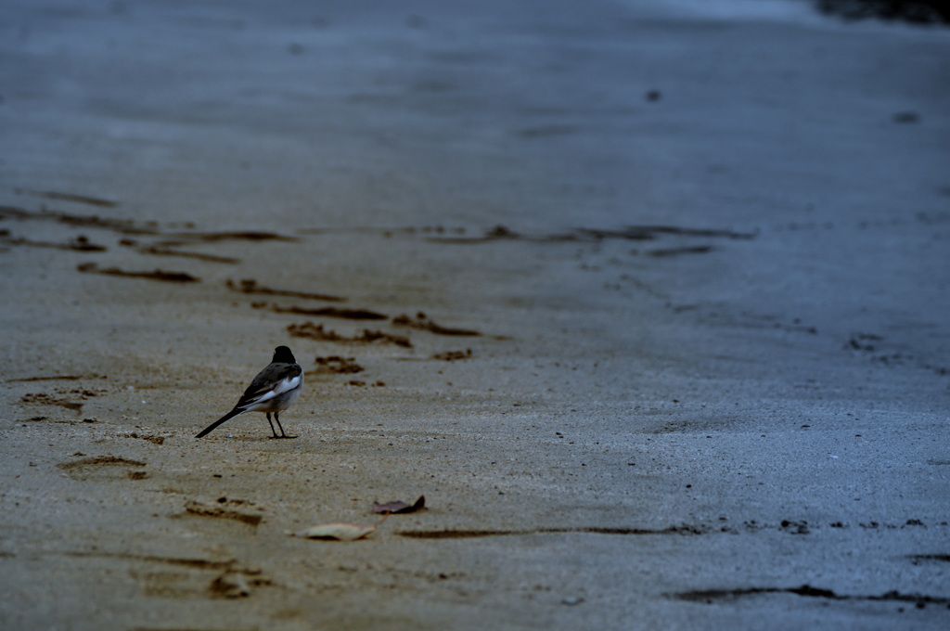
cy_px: 316
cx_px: 475
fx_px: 7907
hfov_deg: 6.9
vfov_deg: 4.6
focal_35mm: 300
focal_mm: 200
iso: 100
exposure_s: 1/320
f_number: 8
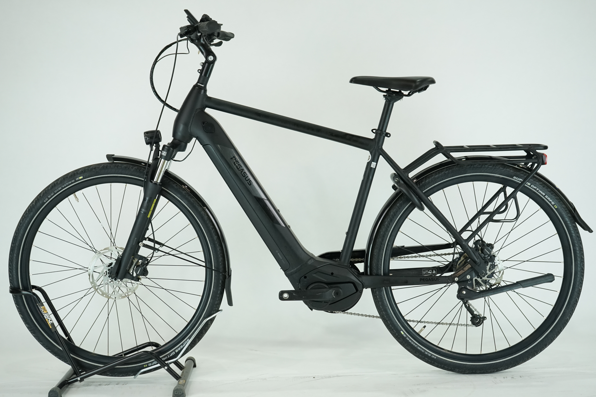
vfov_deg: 23.4
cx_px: 298
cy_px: 198
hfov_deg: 34.5
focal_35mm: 58
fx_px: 960
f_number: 6.3
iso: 1600
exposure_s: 1/200
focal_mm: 58
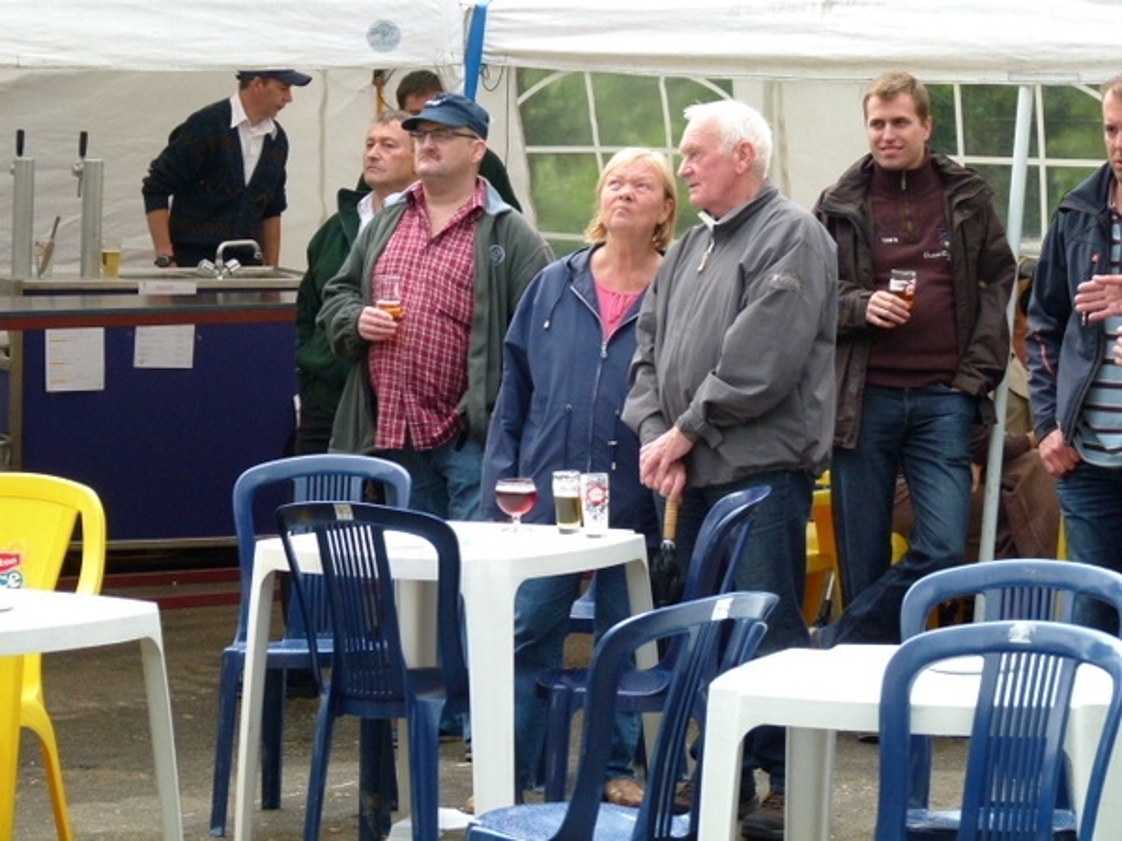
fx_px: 4278
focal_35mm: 132
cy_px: 420
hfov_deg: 14.9
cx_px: 561
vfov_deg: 11.2
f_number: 3.6
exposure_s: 1/160
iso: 200
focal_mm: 23.7
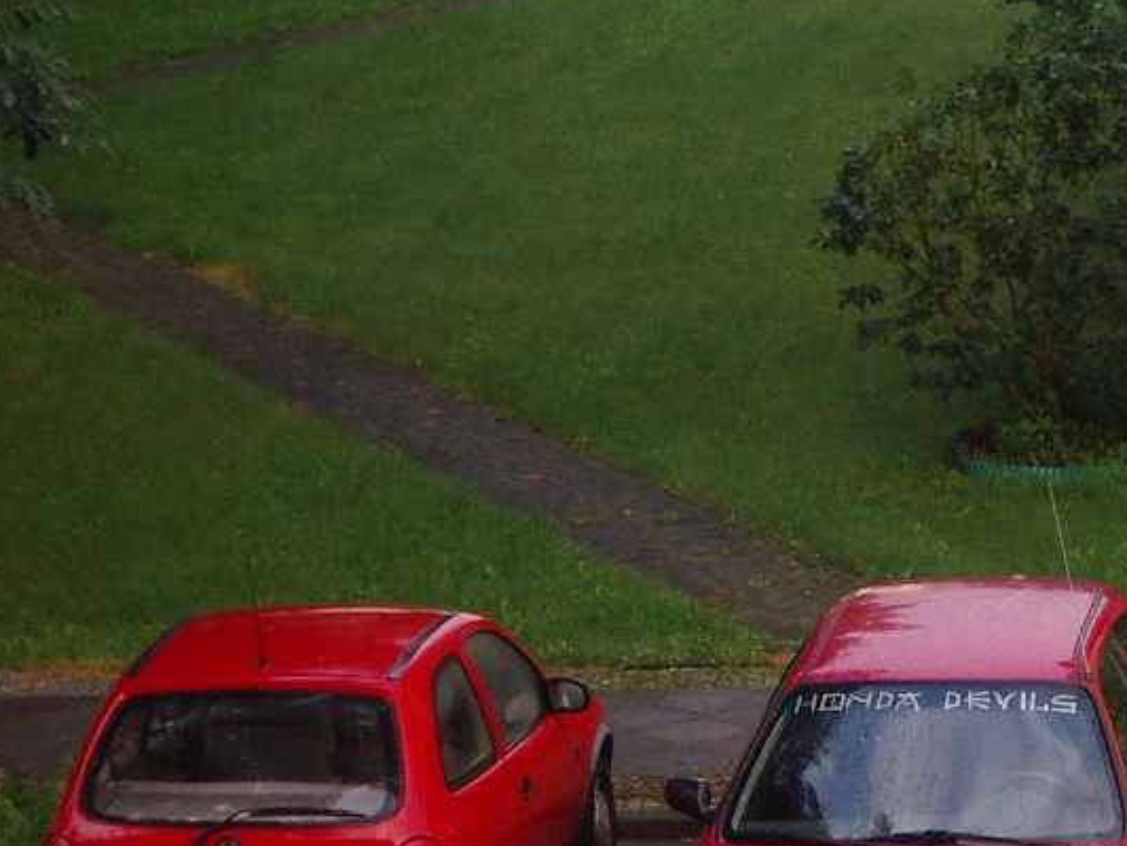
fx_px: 7132
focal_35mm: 219
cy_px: 791
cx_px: 884
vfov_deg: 6.8
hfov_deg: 9.0
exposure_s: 1/125
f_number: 5
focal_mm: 17.4
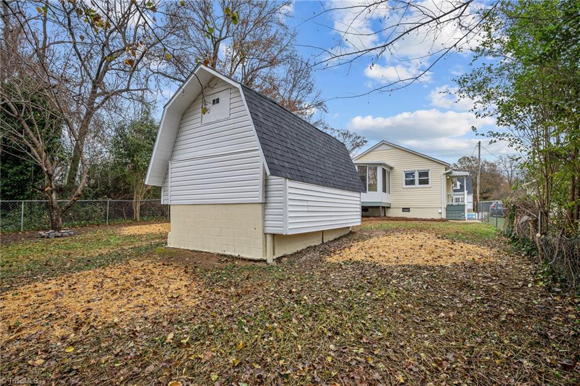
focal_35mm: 16
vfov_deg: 73.7
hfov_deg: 96.8
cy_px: 193
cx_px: 290
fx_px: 258
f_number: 7.1
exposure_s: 1/100
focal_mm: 16
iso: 200
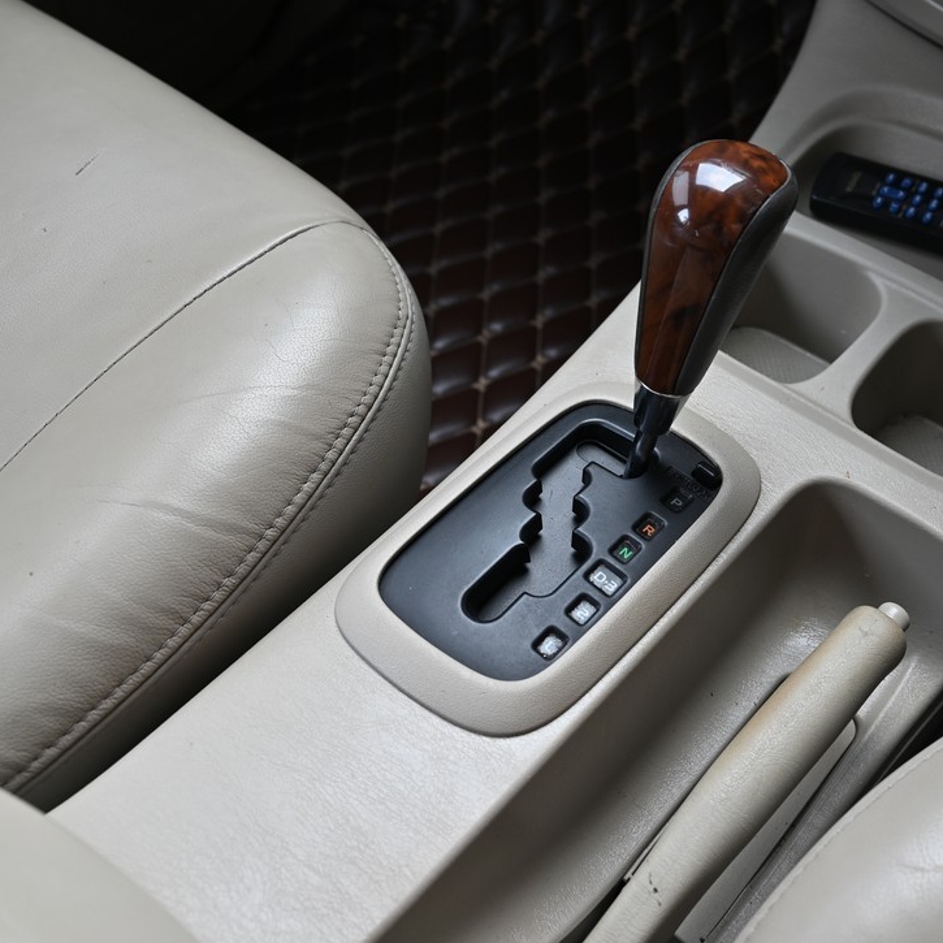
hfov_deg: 40.9
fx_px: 1253
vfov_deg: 41.3
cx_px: 604
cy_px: 468
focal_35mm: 41
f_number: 5.6
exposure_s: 1/45
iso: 200
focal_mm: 31.5
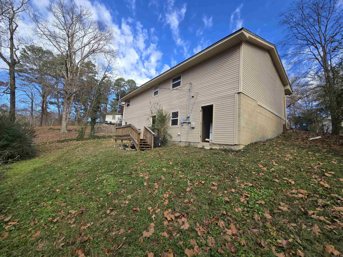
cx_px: 172
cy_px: 128
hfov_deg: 106.2
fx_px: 129
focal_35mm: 13
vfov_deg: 89.9
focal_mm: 2.2
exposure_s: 1/836
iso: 50
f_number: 2.2
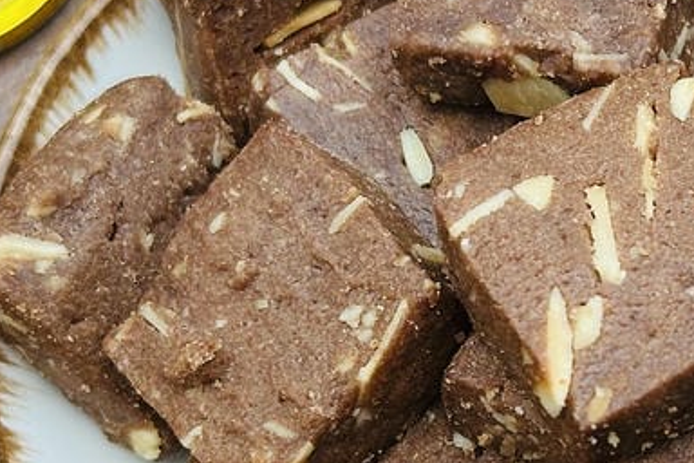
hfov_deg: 13.0
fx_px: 3007
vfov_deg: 8.8
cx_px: 663
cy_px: 295
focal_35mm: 156
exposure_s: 1/121
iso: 80
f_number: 1.78
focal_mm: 6.86
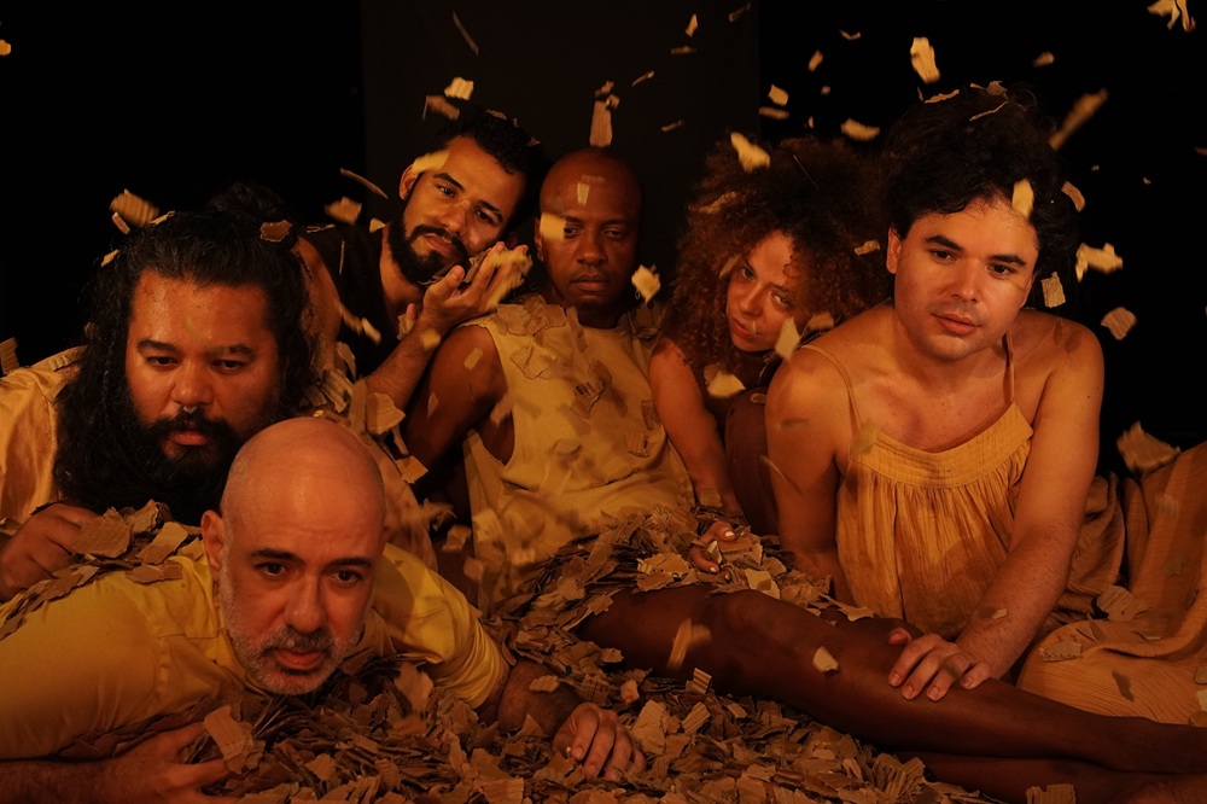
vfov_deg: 27.2
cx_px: 604
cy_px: 402
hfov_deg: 40.0
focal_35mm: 50
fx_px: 1659
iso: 1250
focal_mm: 33
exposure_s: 1/250
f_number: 5
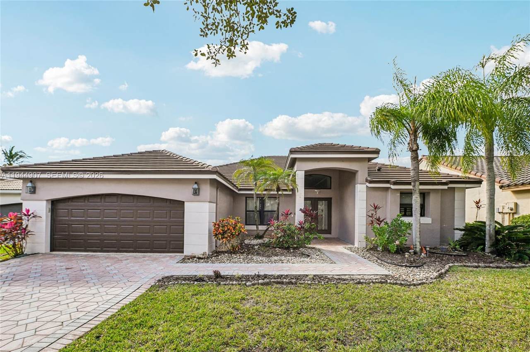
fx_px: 206
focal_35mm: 14
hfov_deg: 104.3
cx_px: 265
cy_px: 176
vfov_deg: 81.1
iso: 100
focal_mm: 14
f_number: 6.3
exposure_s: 1/200
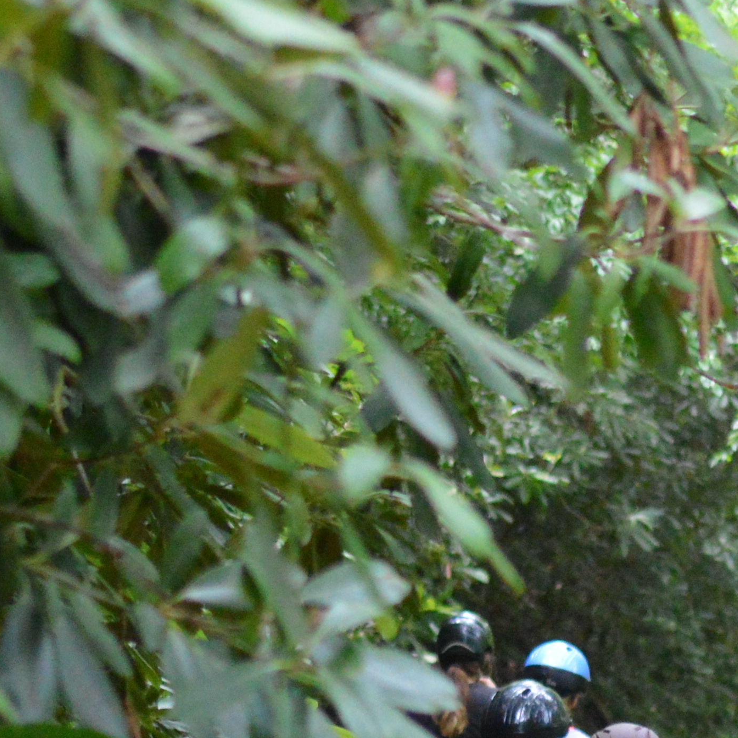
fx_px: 12611
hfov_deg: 3.3
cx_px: 727
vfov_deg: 3.3
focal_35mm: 523
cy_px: 1004
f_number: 4
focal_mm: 95
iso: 2500
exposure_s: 1/500
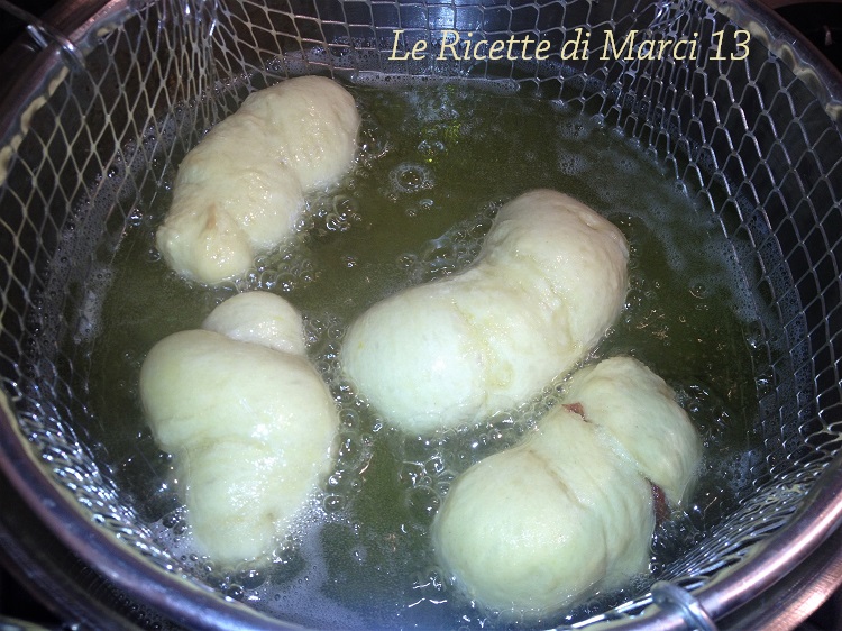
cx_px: 421
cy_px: 316
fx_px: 851
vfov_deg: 40.7
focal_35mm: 35
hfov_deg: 52.6
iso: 50
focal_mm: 4.28
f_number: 2.4
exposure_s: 1/96
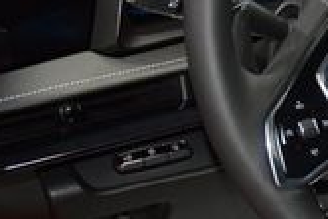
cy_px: 200
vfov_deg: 10.8
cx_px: 589
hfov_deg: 14.3
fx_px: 1158
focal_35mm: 127
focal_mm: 22
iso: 2200
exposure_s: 1/100
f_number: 3.5
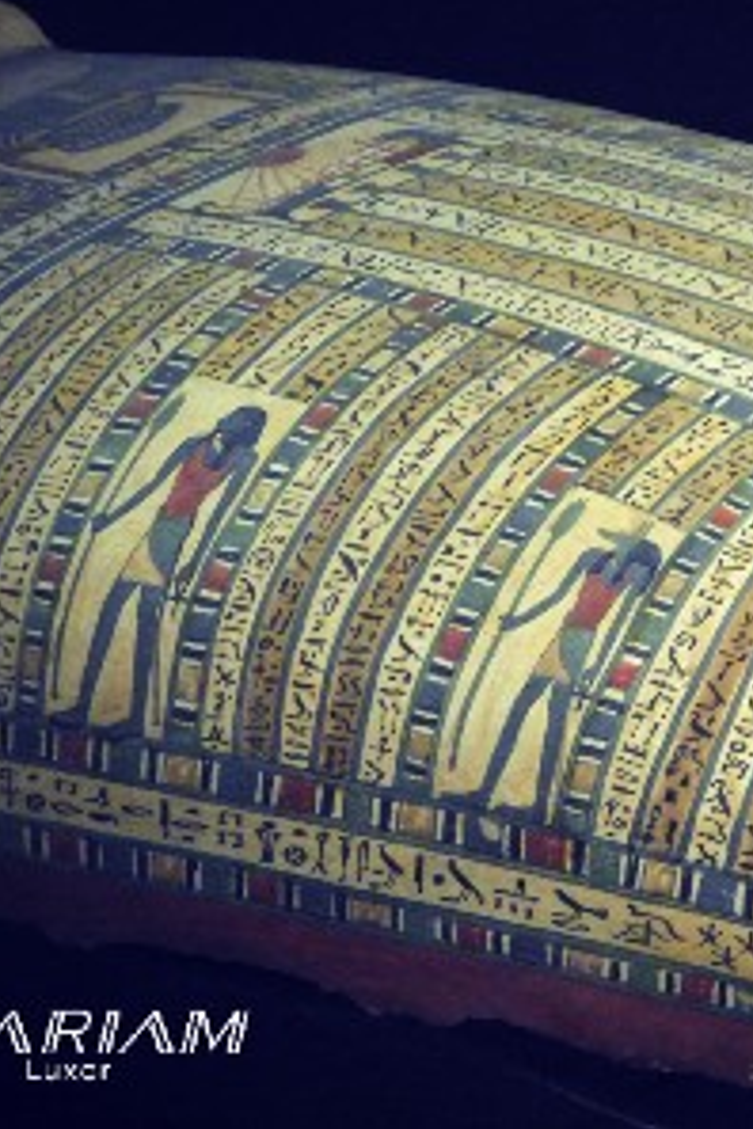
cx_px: 624
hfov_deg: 8.5
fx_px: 5051
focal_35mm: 161
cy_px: 563
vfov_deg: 12.8
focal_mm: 20.3
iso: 800
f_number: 4.8
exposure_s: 1/13
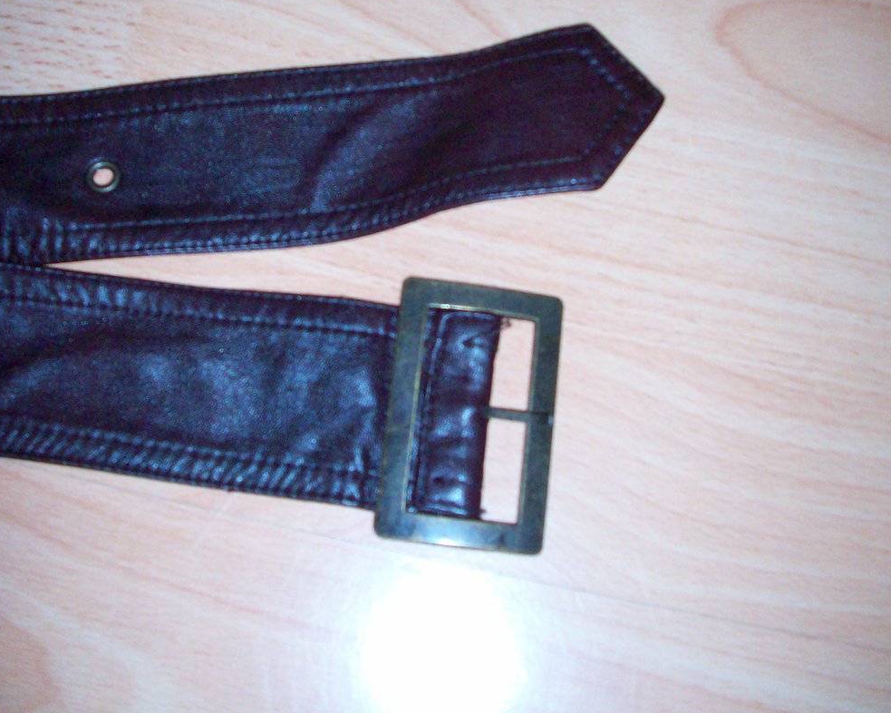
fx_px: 1292
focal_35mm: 49
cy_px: 230
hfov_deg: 38.1
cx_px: 445
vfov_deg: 30.6
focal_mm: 6.2
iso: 160
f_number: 2.8
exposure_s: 1/45
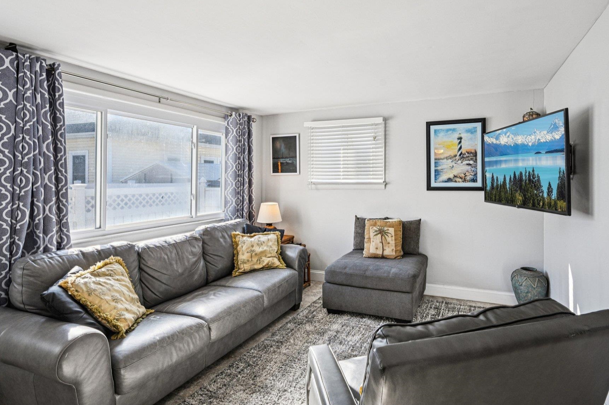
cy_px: 171
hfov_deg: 86.1
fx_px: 321
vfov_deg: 64.2
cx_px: 356
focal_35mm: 19
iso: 800
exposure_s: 1/400
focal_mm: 16
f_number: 8
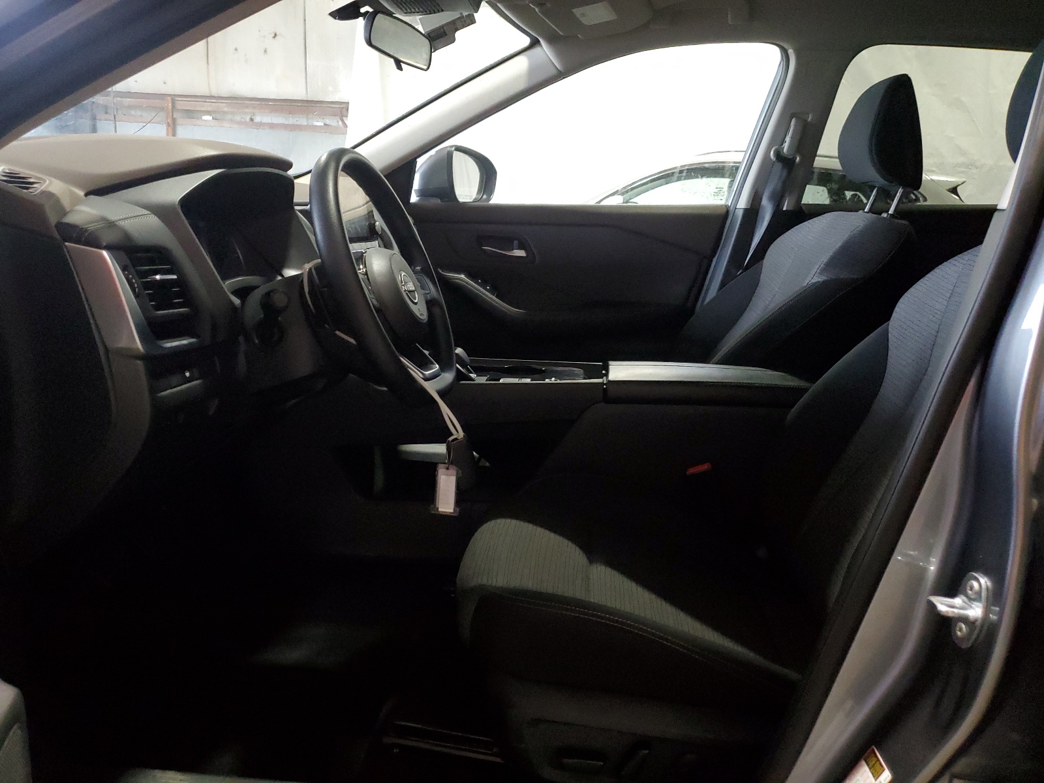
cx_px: 522
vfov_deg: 53.1
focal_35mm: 26
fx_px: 784
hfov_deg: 67.3
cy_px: 392
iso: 403
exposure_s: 1/60.2
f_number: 1.5
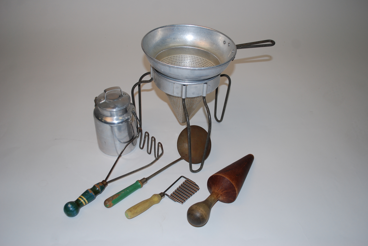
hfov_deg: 53.1
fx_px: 368
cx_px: 184
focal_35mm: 36
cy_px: 123
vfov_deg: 37.0
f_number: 4.2
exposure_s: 1/60
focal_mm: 24
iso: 200
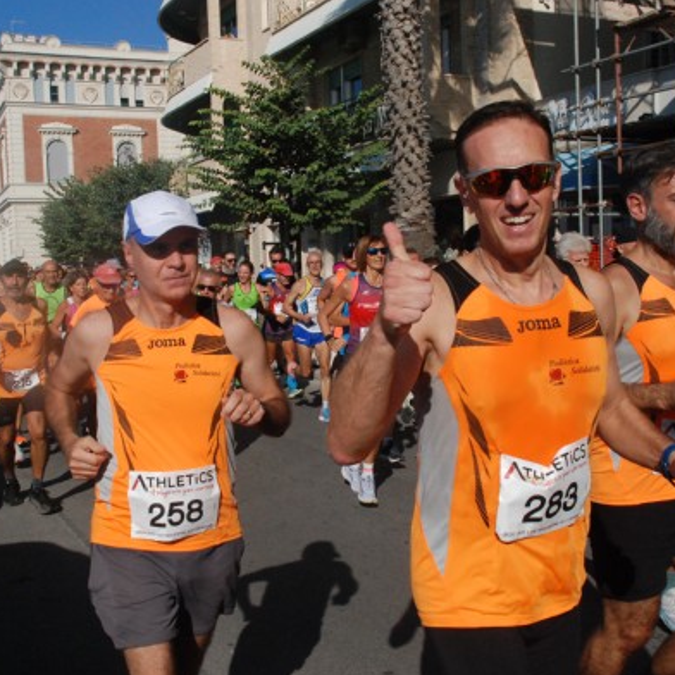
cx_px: 327
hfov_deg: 39.2
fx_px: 949
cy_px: 344
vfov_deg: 39.2
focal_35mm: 43
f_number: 10
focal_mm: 22
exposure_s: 1/2500
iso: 1000
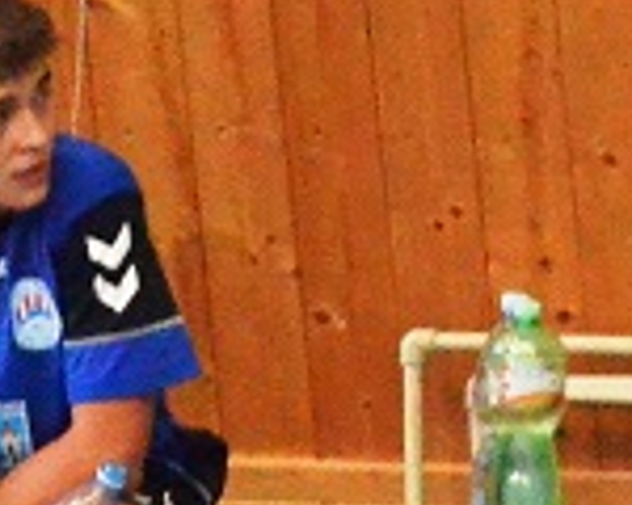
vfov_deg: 1.3
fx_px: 22067
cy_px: 358
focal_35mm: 1180
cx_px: 1639
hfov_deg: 1.6
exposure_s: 1/320
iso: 6400
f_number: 5.6
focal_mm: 105
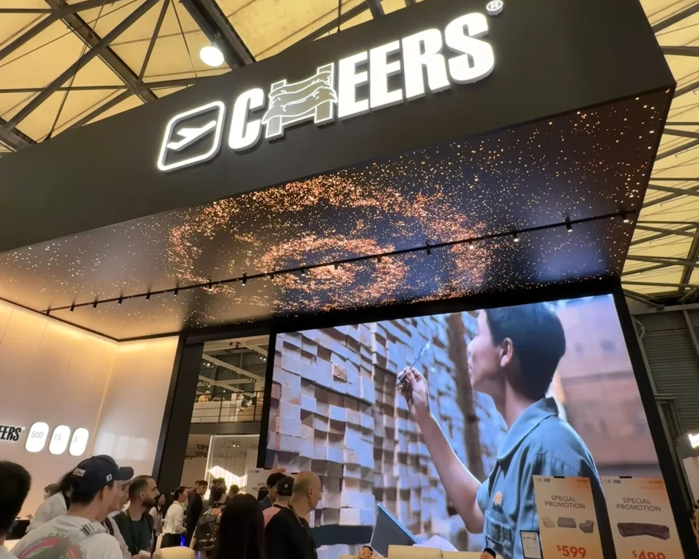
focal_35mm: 19
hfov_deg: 83.3
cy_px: 249
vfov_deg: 70.6
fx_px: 393
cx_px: 356
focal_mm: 2.22
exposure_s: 1/120
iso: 200
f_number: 2.2
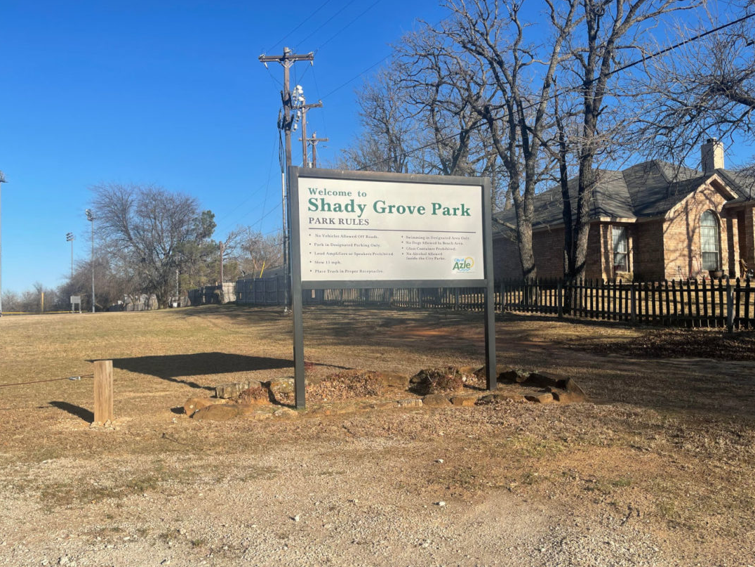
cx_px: 394
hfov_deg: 61.6
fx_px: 633
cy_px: 276
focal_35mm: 29
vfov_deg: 48.2
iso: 32
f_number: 1.6
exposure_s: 1/3003
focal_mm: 5.1
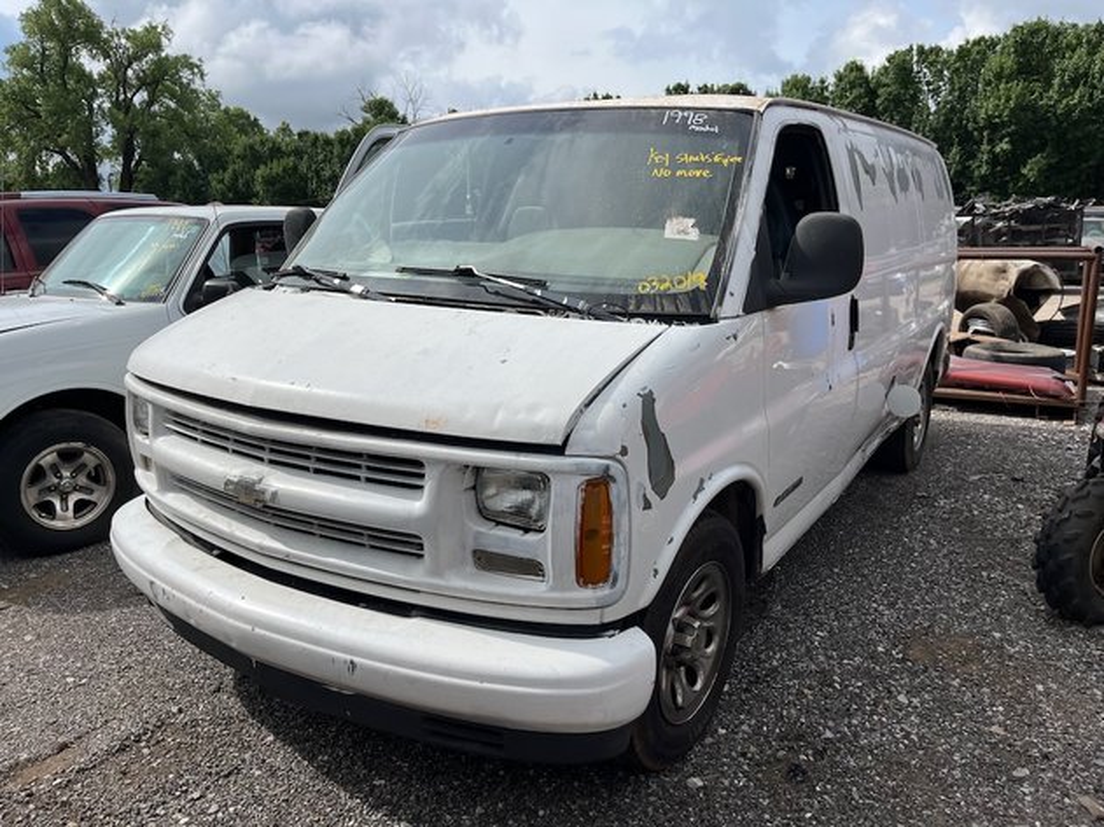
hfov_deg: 67.3
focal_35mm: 26
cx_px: 552
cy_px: 414
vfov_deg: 53.0
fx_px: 829
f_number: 1.6
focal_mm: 5.1
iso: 50
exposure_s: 1/5319
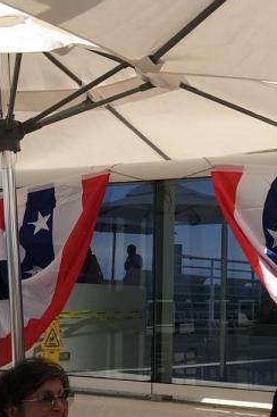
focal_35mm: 79
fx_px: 913
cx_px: 296
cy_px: 347
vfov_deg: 25.2
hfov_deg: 16.8
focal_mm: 4.15
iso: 25
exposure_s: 1/1166
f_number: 2.2
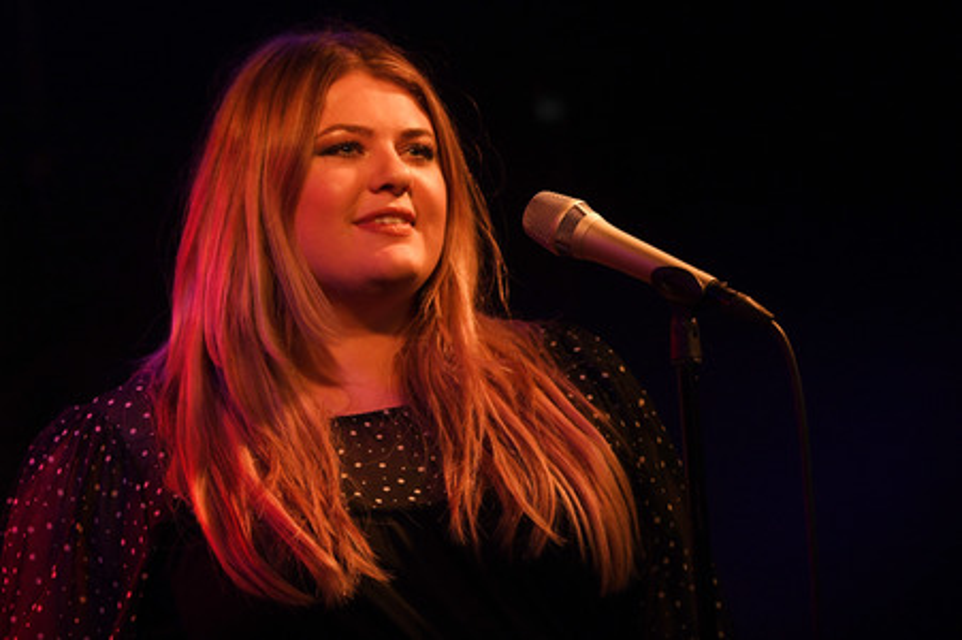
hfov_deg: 17.1
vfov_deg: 11.4
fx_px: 3204
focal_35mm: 120
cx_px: 481
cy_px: 320
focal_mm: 120
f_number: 3.2
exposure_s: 1/250
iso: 1600
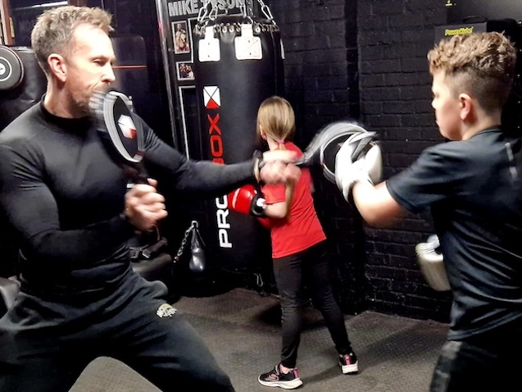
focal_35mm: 23
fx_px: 347
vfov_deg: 58.9
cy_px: 196
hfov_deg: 73.9
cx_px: 261
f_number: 1.8
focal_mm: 5.4
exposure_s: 1/33
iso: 640
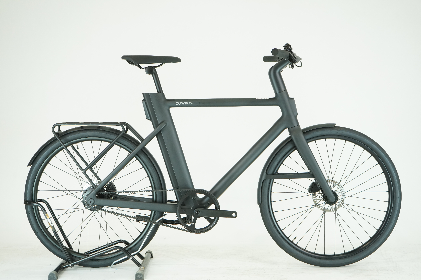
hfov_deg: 36.2
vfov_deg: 24.6
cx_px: 210
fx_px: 643
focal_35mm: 55
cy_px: 140
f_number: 5.6
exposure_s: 1/200
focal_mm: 55
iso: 1600
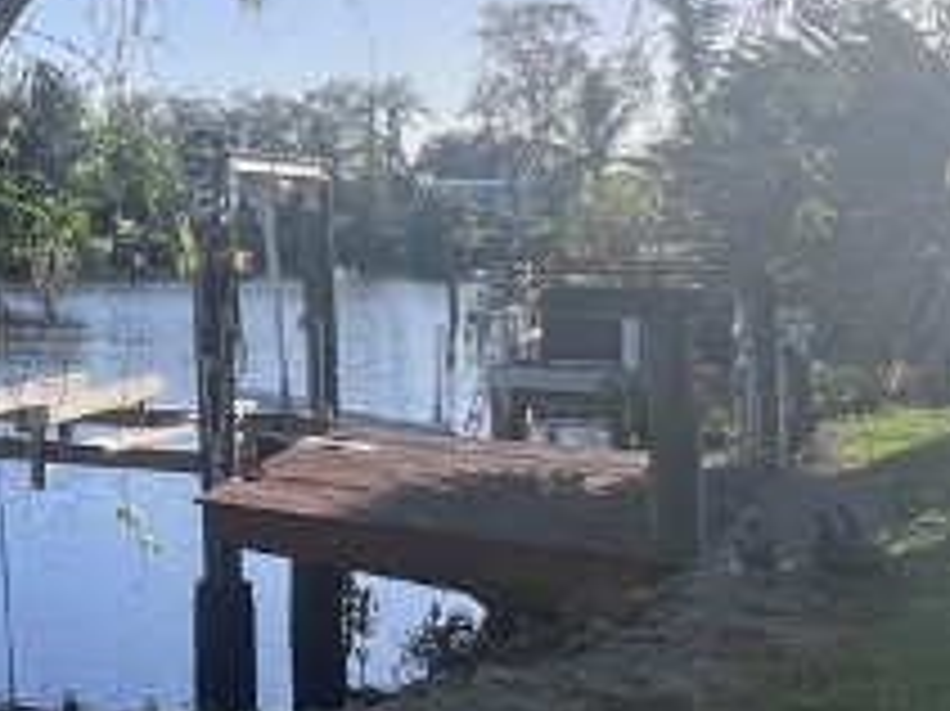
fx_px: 1728
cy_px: 216
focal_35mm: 63
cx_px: -459
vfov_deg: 23.1
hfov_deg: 24.3
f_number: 1.8
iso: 32
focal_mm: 1.57
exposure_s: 1/919
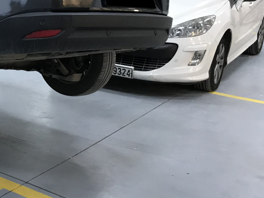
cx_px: -37
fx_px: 503
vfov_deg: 22.1
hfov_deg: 26.7
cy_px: 55
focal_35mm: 66
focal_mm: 3.99
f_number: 1.8
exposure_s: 1/17
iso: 40
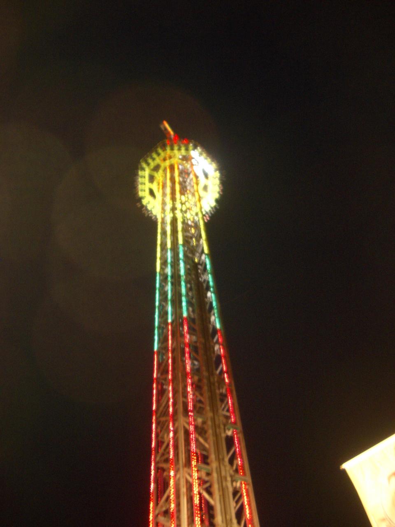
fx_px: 533
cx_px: 198
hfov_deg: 40.7
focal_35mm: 35
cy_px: 264
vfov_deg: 52.6
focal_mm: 5.8
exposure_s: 1/8
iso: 100
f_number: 2.6
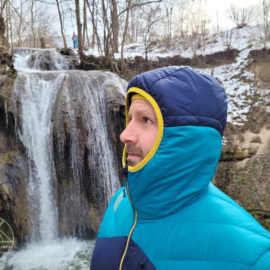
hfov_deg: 52.5
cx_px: 136
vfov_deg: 52.5
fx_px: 274
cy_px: 134
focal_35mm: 31
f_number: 1.8
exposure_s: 1/230
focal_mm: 5.4
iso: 40
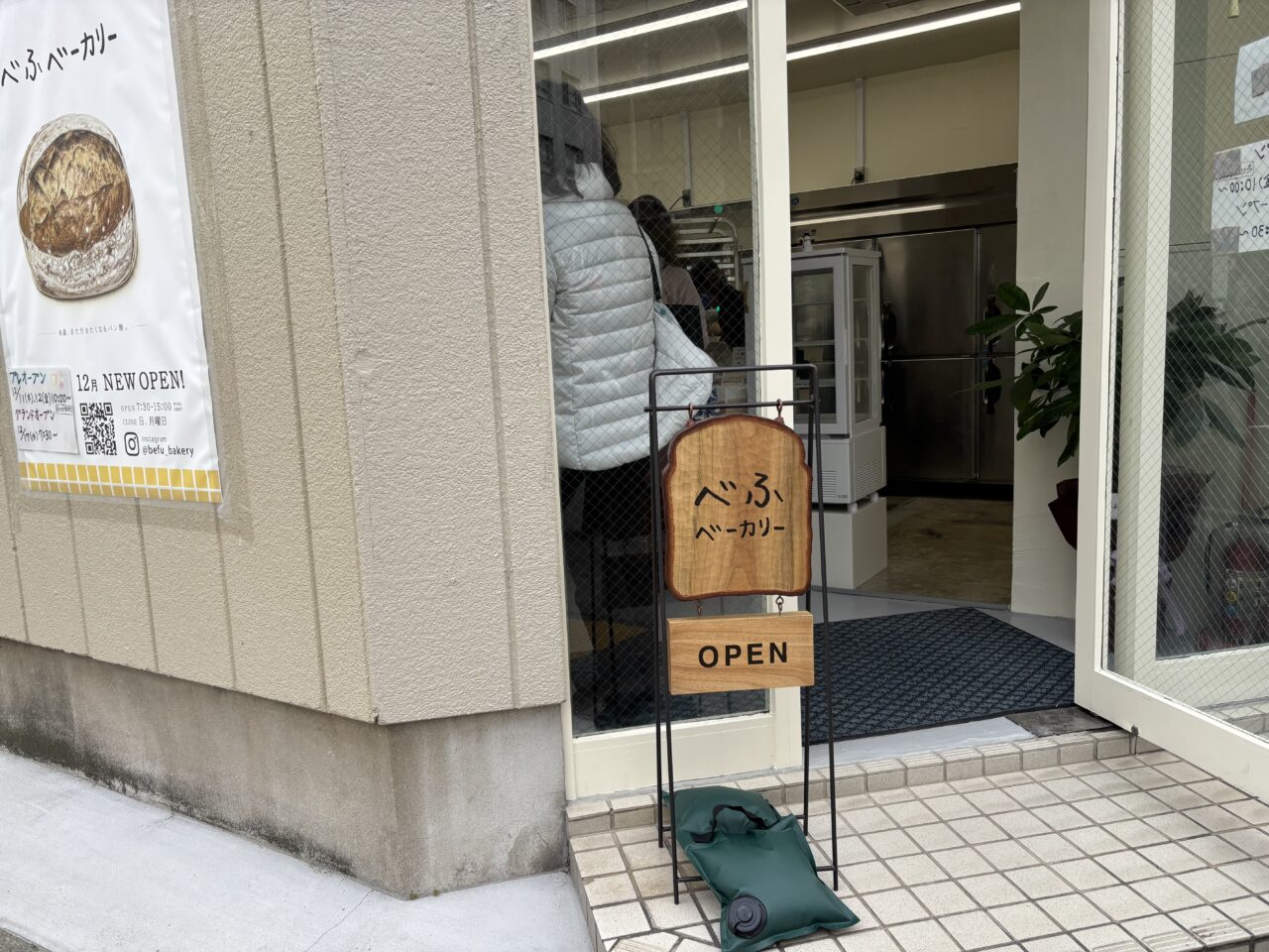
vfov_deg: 53.1
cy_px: 476
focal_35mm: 26
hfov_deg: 67.3
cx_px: 634
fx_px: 953
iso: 50
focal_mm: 5.96
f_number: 1.6
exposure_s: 1/574
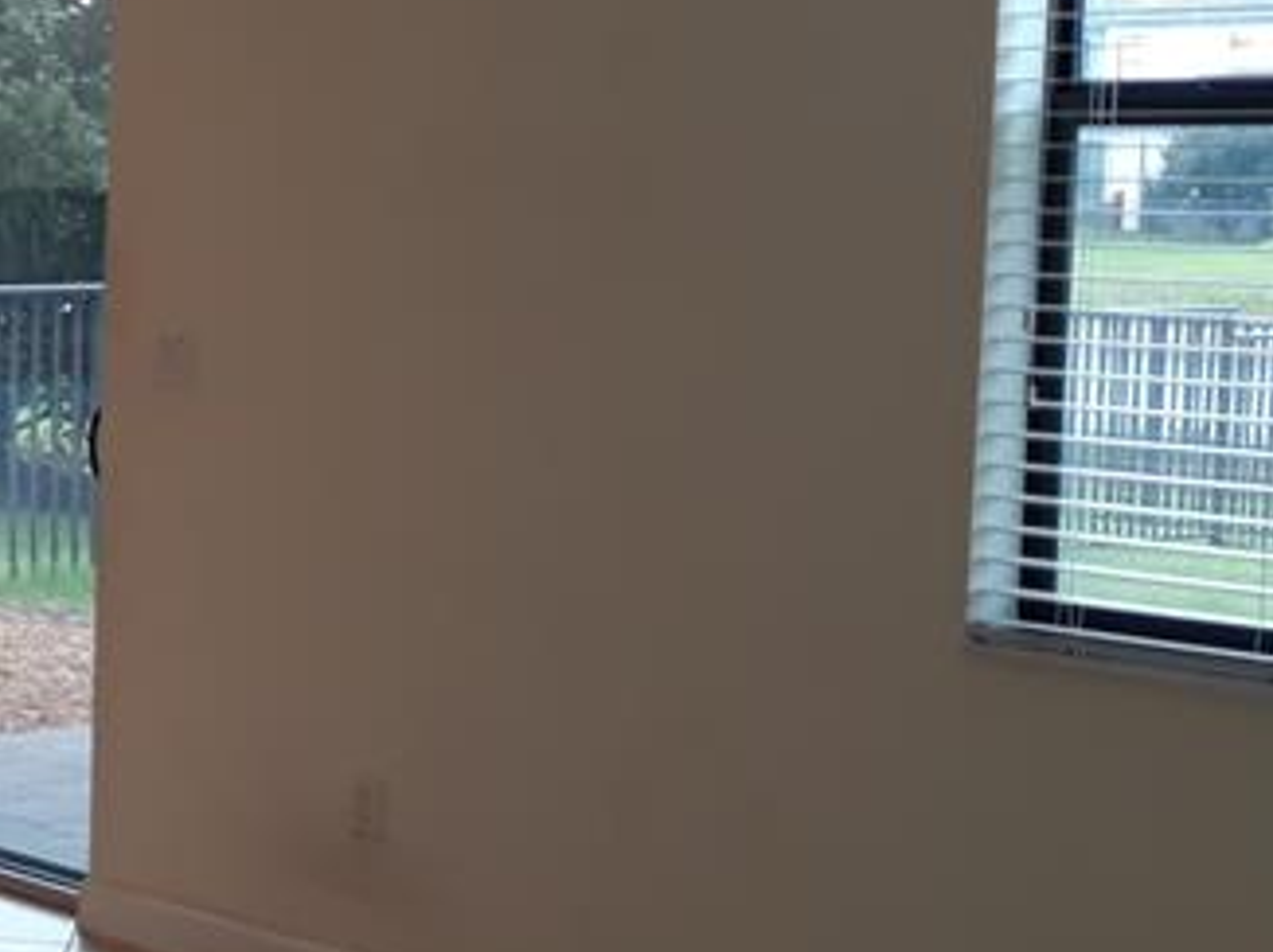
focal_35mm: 88
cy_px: 562
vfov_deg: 16.7
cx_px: -379
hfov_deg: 20.4
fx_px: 3234
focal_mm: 3.7
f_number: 1.7
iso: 50
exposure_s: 1/40
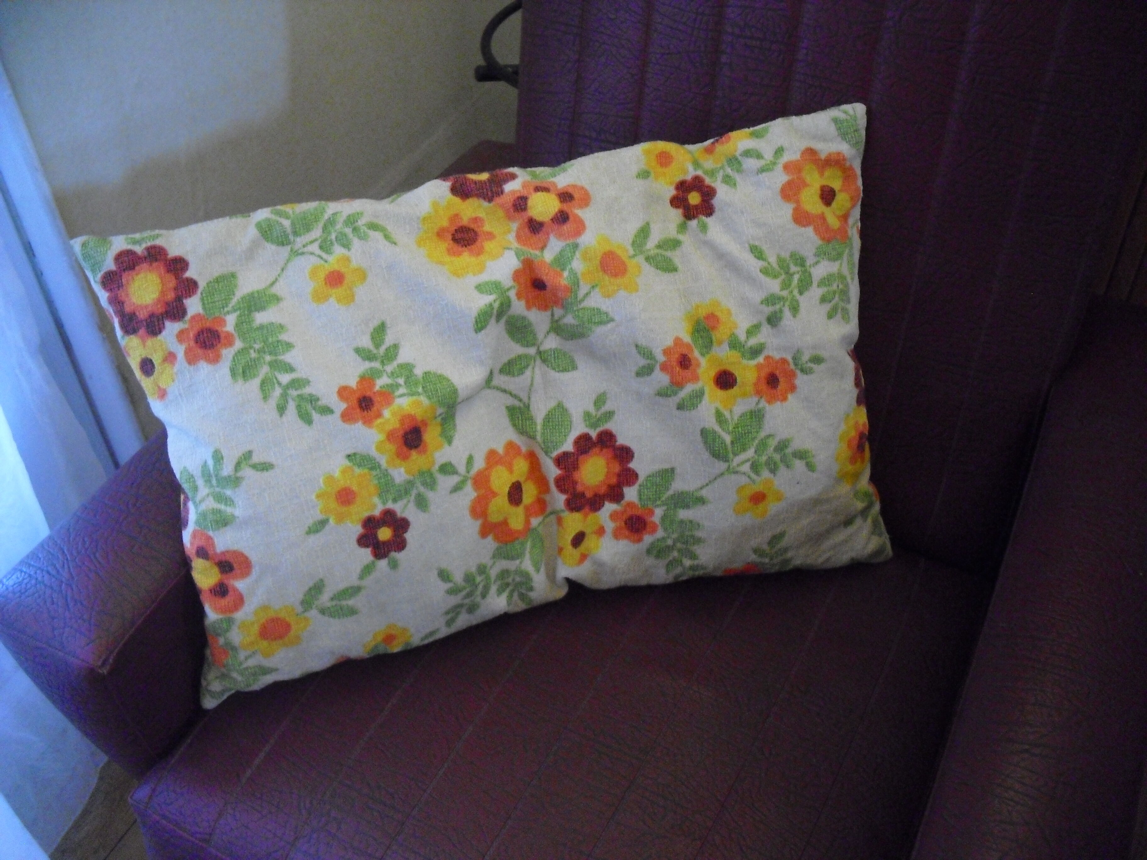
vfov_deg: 39.7
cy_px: 430
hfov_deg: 51.4
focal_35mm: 36
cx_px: 574
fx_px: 1193
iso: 800
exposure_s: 1/30
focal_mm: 6.3
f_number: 3.1
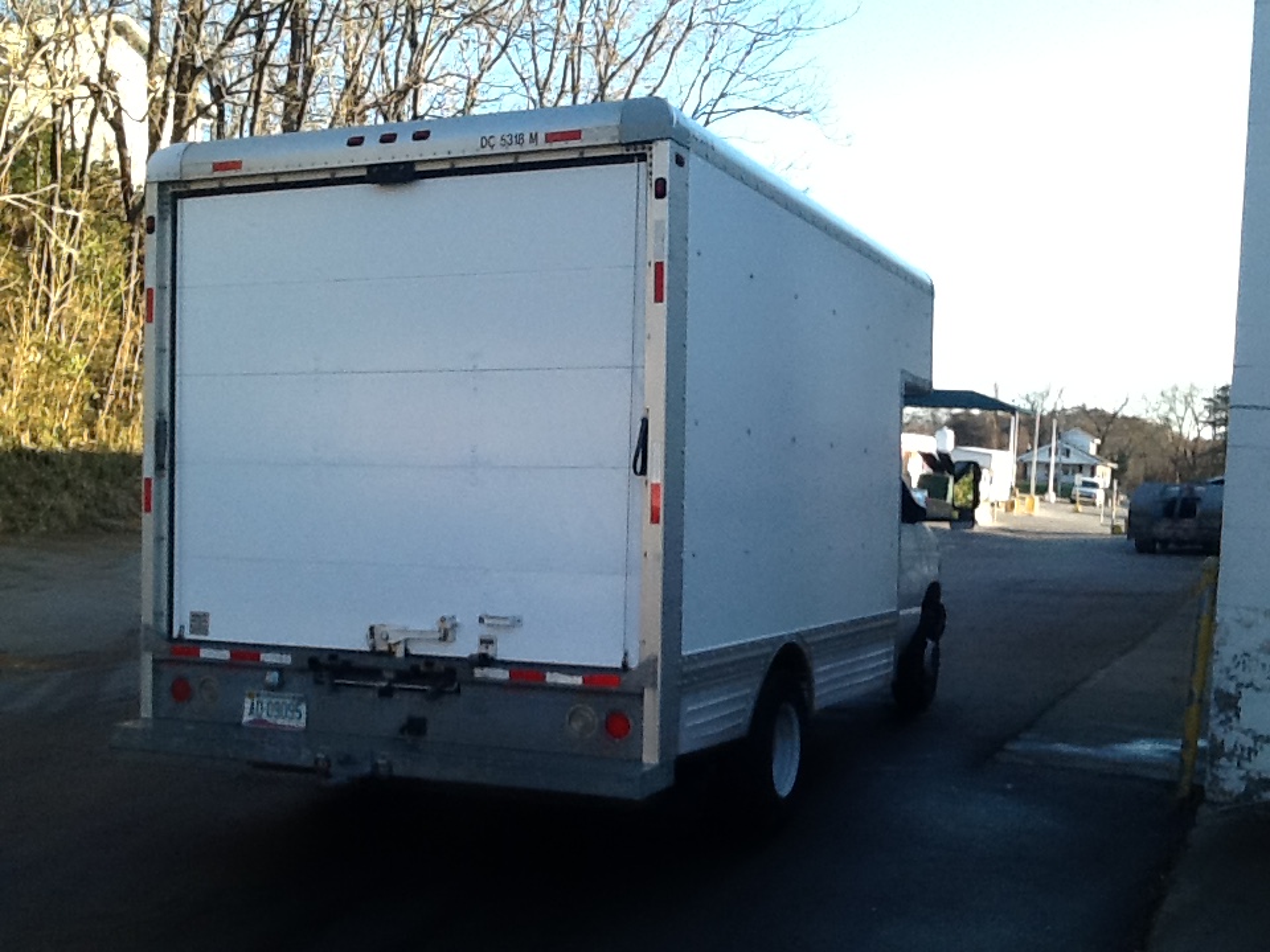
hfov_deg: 42.9
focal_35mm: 44
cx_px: 635
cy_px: 476
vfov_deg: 32.9
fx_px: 1614
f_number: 2.4
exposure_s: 1/311
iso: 40
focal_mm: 2.03
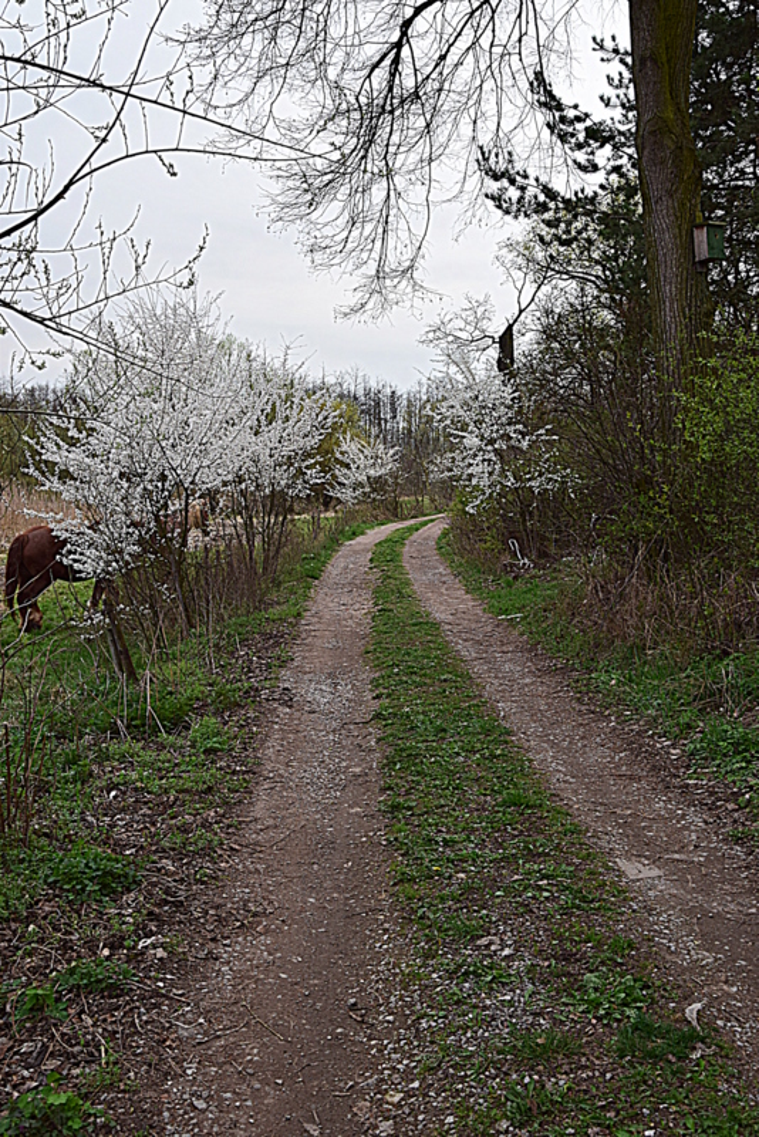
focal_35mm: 38
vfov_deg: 51.3
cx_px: 380
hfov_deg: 35.5
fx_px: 1185
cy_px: 568
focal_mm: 25
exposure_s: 1/80
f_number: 9
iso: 400
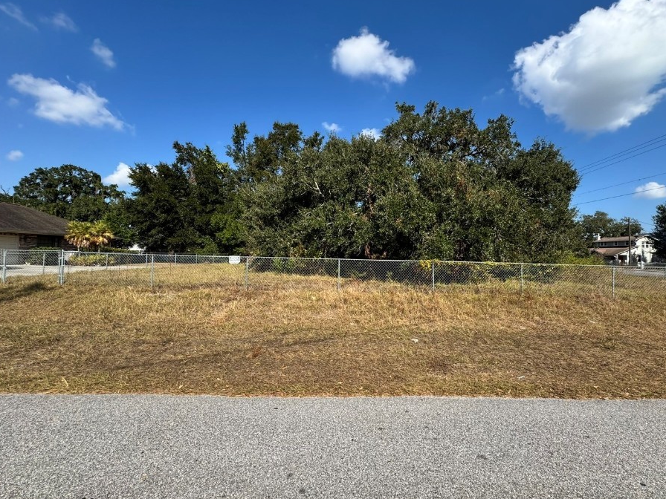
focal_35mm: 16
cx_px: 358
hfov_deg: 94.3
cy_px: 247
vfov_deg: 78.1
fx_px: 308
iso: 50
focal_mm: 2.22
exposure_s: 1/1160
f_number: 2.2
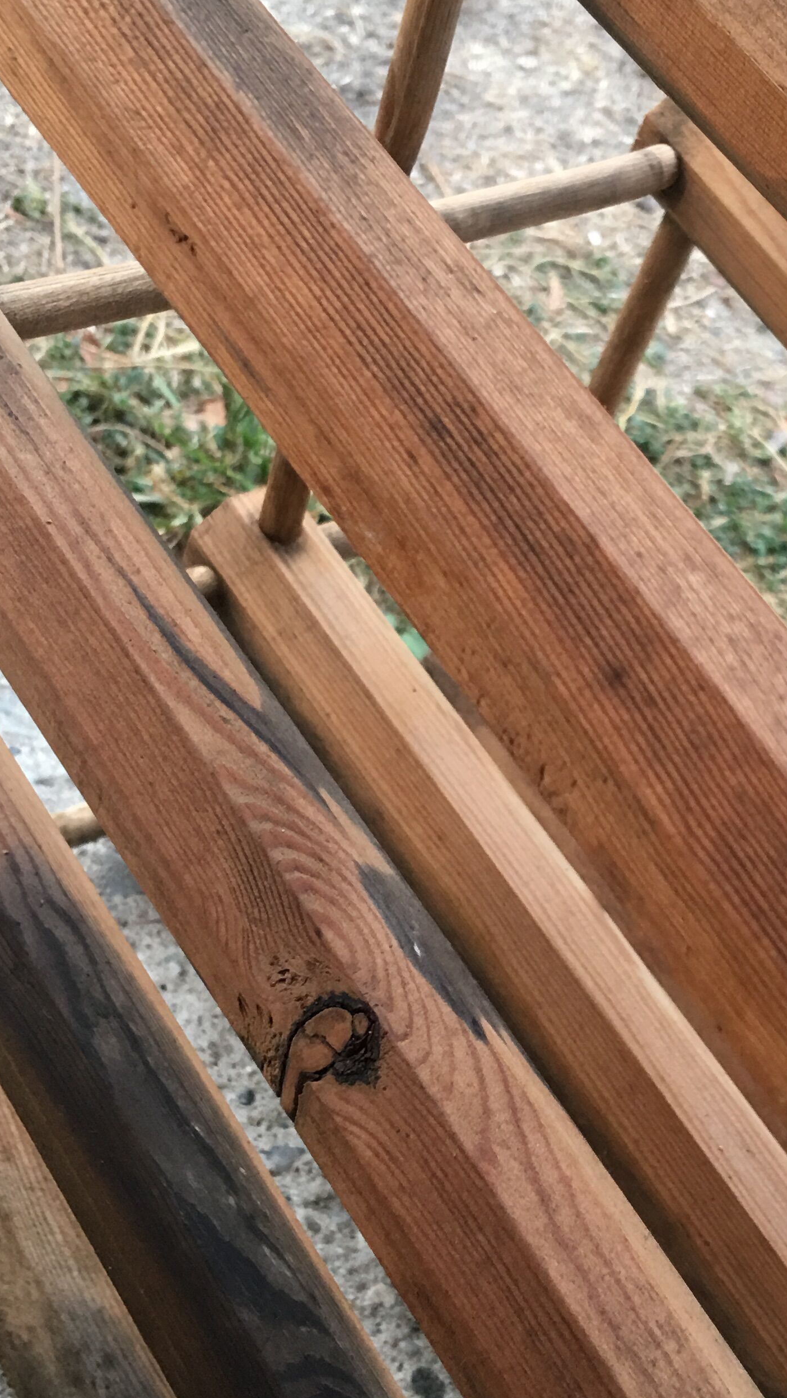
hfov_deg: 23.3
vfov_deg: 40.6
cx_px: 557
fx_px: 1892
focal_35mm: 51
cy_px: 697
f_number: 2.2
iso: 50
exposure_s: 1/33
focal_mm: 4.15
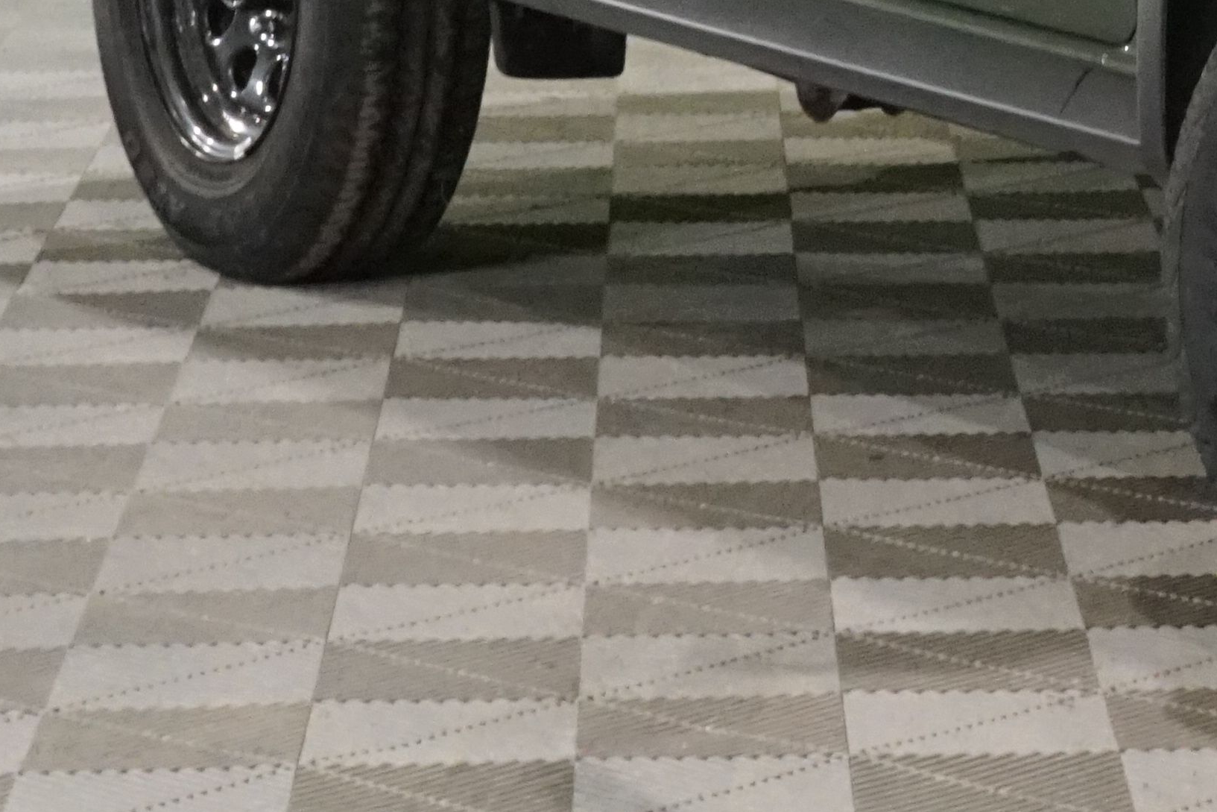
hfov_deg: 11.1
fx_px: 6085
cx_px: 1619
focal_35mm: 180
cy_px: -468
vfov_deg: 7.5
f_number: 25
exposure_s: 1/15
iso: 6400
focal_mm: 49
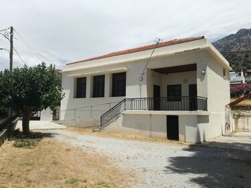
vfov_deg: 51.3
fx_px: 196
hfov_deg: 65.3
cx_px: 126
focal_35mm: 27
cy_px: 94
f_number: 2
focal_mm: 3.79
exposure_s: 1/1776
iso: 50
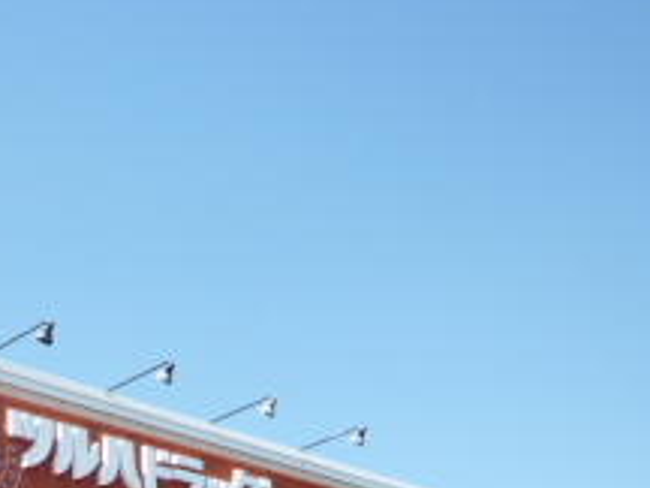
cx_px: 60
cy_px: 566
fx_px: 1390
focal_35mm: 74
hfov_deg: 25.5
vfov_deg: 18.9
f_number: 2.8
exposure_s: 1/640
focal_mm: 4.4
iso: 80
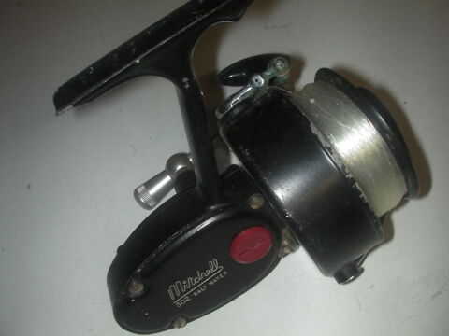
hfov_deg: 49.0
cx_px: 224
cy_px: 168
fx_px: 493
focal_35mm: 38
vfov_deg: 37.7
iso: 200
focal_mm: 6.3
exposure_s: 1/30
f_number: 5.6
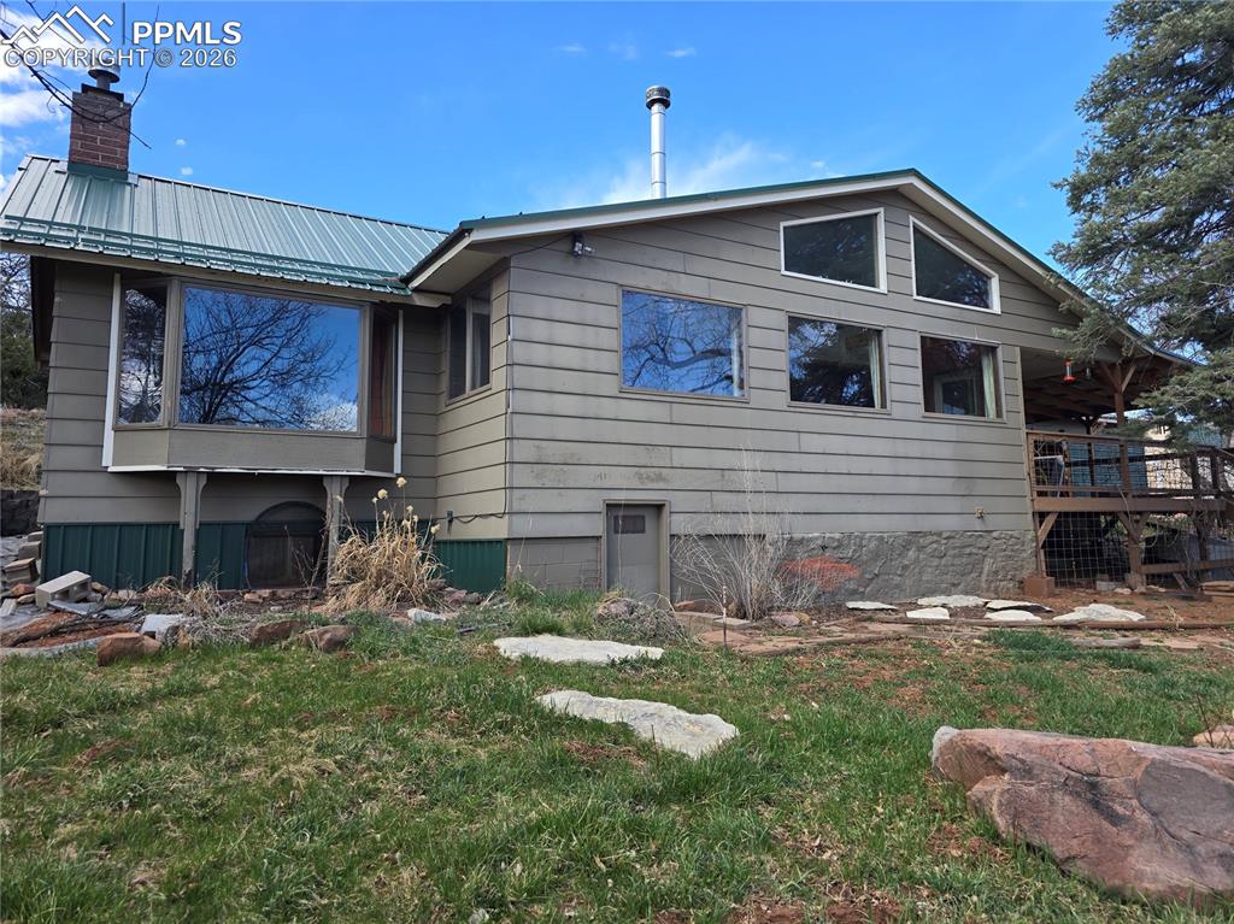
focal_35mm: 23
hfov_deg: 74.0
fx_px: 820
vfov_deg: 58.8
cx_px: 617
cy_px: 462
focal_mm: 6.3
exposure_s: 1/194
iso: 12
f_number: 1.7
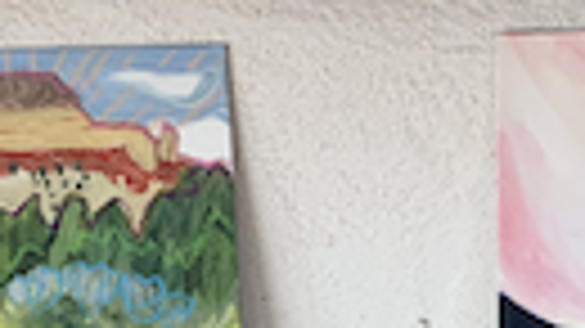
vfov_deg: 8.4
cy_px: 611
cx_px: 392
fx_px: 2155
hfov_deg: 15.4
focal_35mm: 139
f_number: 1.8
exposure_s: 1/91
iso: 100
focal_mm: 4.25
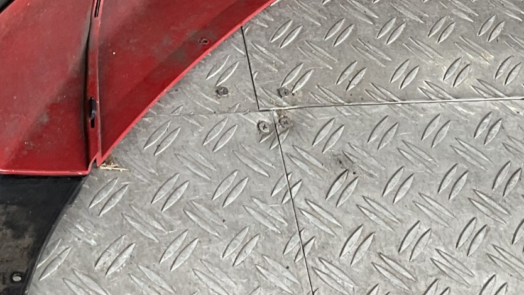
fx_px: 1348
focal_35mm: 97
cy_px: -235
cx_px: 288
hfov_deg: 22.0
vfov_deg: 11.6
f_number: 1.8
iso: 16
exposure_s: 1/120
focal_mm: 3
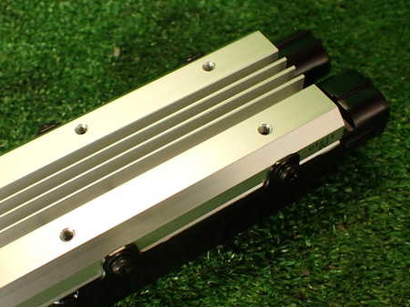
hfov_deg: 43.6
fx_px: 509
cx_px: 163
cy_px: 180
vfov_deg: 33.5
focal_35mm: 43
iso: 200
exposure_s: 1/60
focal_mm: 5.79
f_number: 2.4
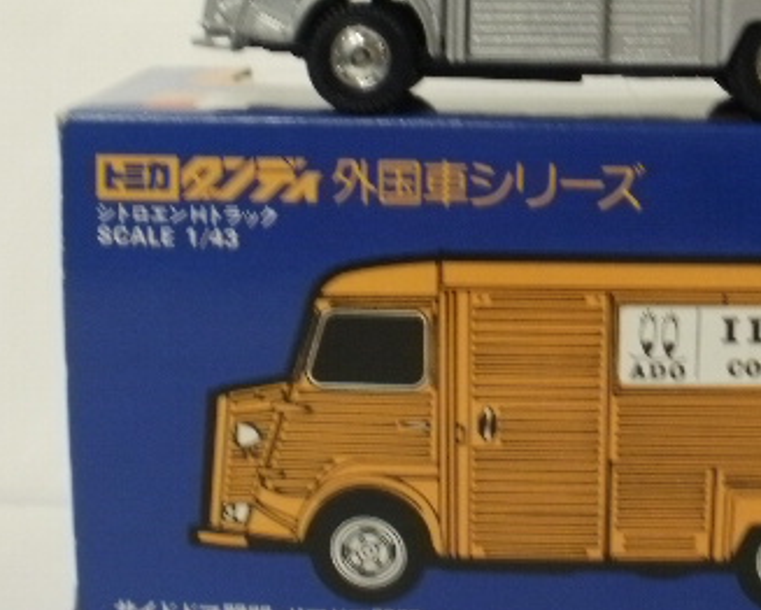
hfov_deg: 22.6
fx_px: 1893
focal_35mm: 84
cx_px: 547
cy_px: 198
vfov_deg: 18.2
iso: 125
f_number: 4
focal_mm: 7.7
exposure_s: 1/10
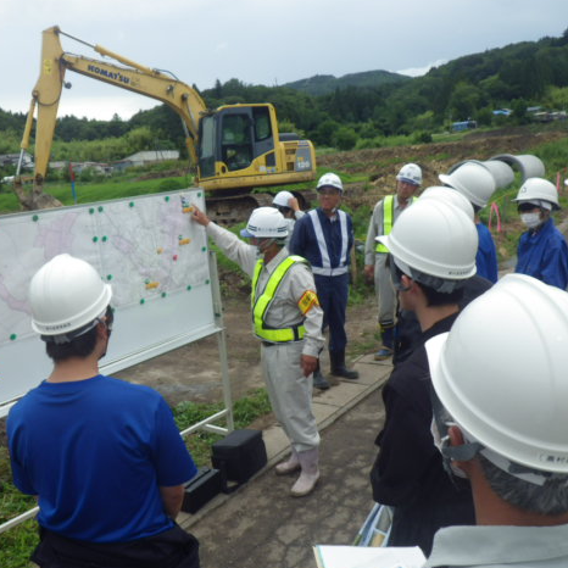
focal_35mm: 34
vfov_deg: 48.5
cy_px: 284
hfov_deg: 48.1
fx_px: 631
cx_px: 218
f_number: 4.2
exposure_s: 1/500
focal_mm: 5
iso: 125
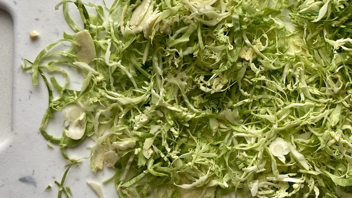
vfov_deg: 19.7
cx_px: 271
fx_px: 569
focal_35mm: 61
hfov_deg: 33.6
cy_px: 82
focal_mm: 4.25
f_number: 1.8
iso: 64
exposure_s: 1/120
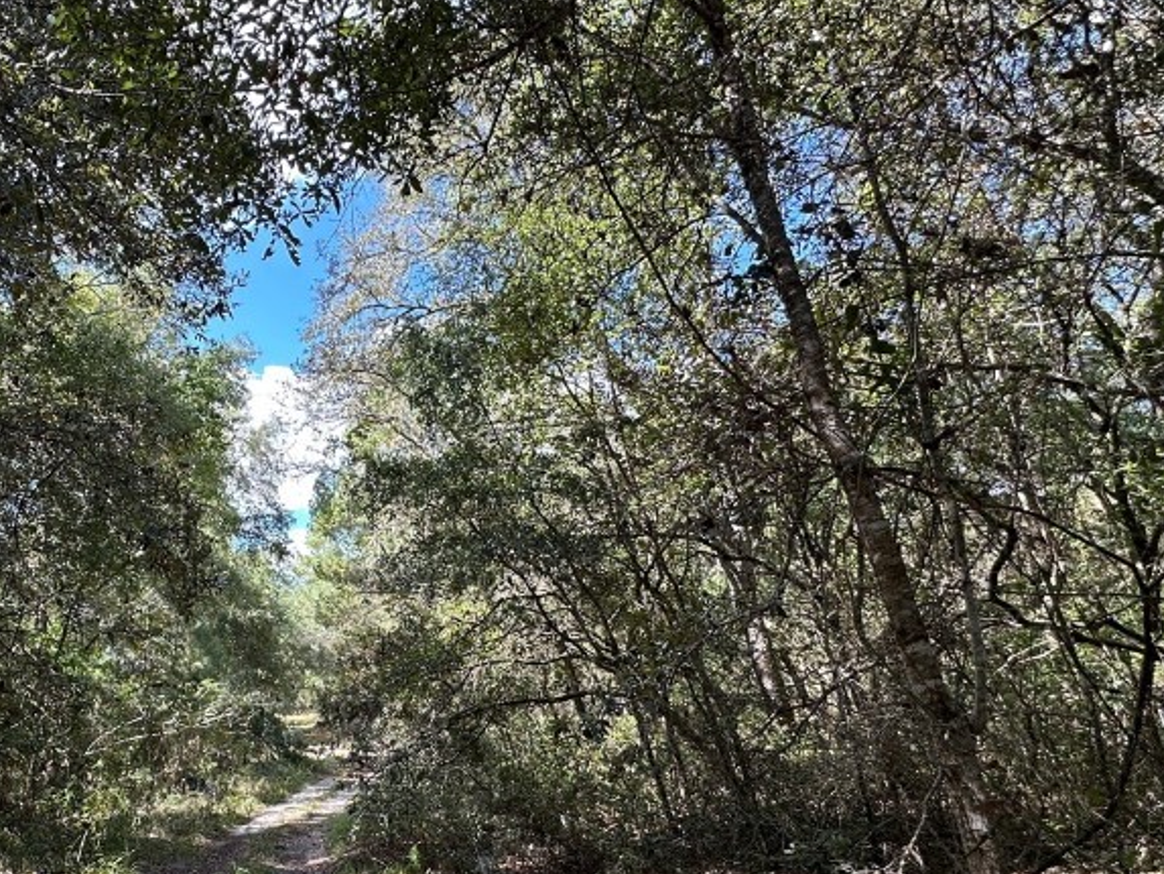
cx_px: 321
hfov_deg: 66.0
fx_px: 841
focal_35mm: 25
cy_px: 577
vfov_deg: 53.9
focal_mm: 2.22
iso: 40
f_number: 2.2
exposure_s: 1/157
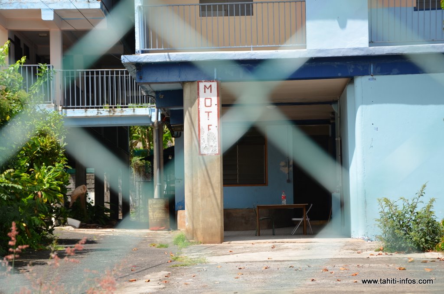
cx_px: 222
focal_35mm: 105
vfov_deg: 13.0
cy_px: 147
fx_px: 1293
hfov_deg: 19.5
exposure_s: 1/250
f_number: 8
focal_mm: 70
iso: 100
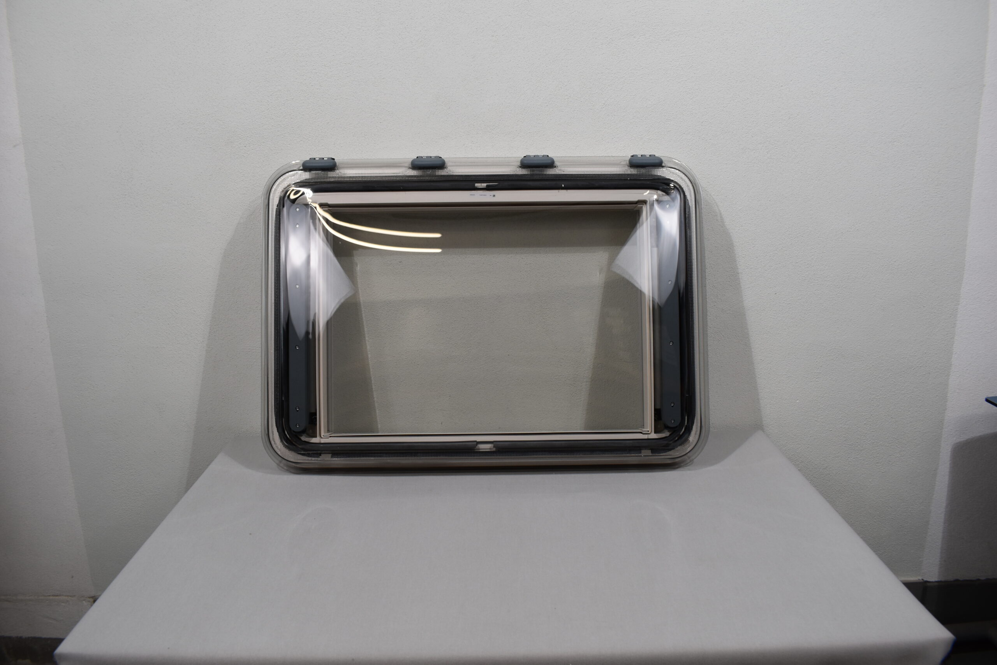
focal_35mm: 27
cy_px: 332
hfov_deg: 67.4
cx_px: 498
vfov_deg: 47.9
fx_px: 748
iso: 400
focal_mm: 18
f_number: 5.6
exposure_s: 1/125
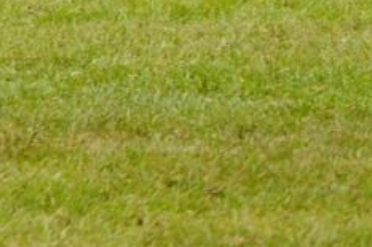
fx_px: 7982
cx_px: 685
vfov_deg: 1.8
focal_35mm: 773
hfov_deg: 2.7
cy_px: -410
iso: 400
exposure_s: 1/4000
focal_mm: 80
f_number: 3.5
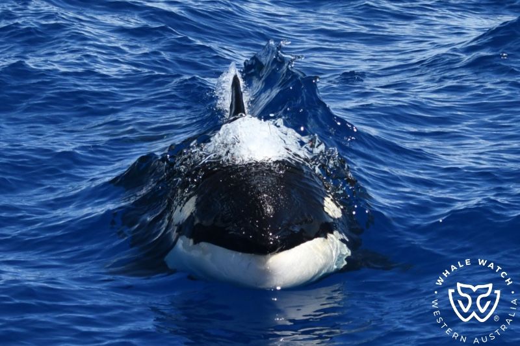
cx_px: 260
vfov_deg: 6.5
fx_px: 3033
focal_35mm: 210
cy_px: 173
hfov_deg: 9.8
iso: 1100
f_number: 5.3
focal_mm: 210
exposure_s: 1/8000
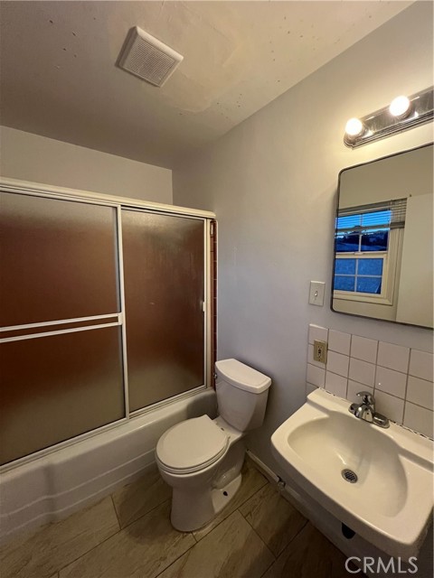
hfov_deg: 89.9
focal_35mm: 13
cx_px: 217
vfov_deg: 106.2
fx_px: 217
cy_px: 289
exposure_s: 1/60
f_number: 1.8
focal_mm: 1.57
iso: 500
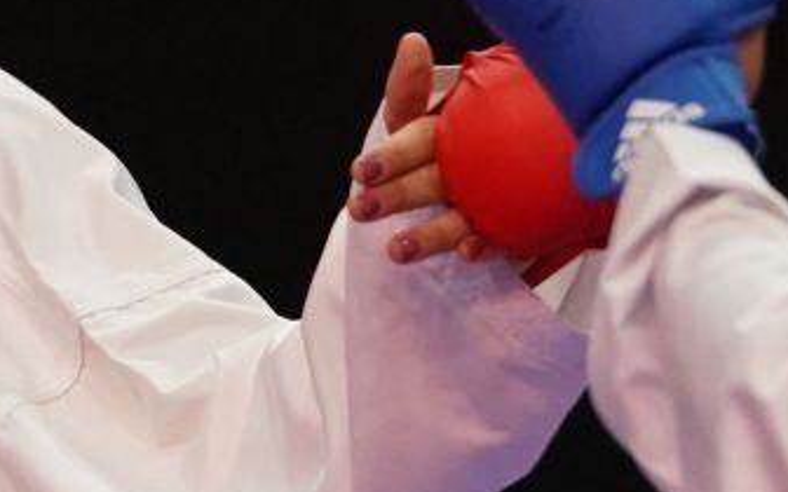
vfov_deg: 1.2
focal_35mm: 1093
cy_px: 302
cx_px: 364
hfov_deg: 1.9
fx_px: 23473
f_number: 2.8
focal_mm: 200
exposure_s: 1/1000
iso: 5000
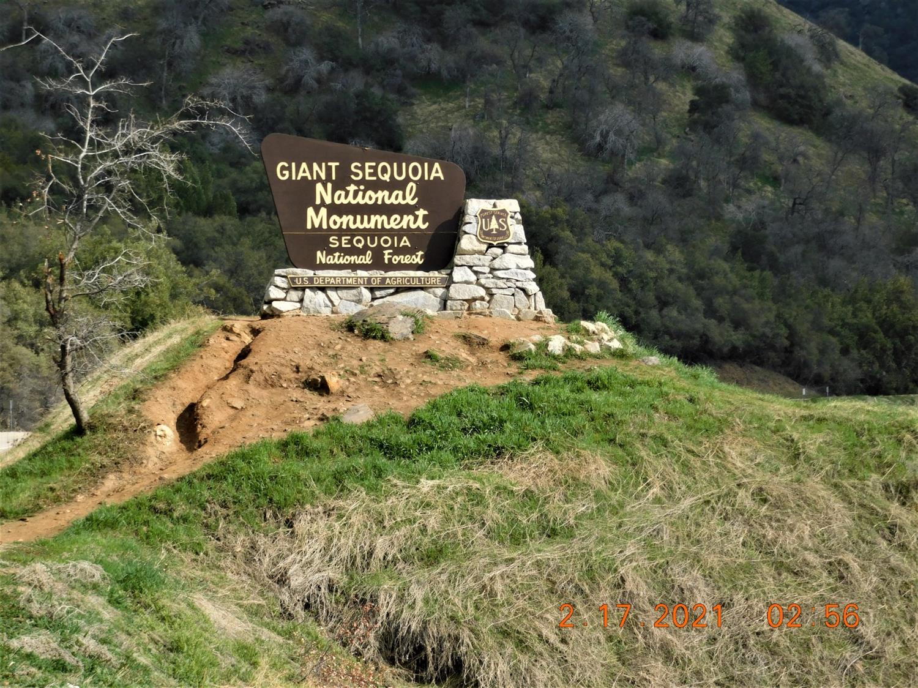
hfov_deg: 14.7
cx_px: 459
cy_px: 344
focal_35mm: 134
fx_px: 3552
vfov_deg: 11.1
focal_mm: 23.7
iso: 125
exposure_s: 1/640
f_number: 5
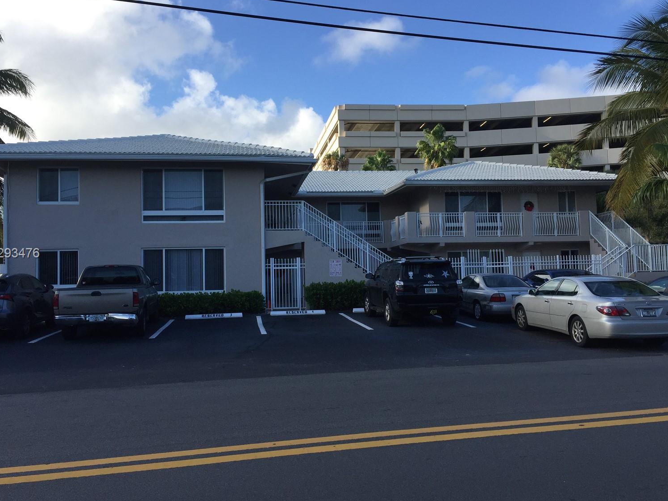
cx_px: 329
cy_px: 254
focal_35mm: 31
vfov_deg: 45.4
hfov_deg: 58.3
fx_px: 598
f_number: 2.2
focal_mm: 4.15
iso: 32
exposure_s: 1/1236
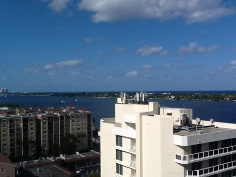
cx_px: 118
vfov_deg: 32.9
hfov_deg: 42.9
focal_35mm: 44
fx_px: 300
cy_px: 88
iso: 50
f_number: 2.4
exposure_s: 1/3344
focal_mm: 2.03
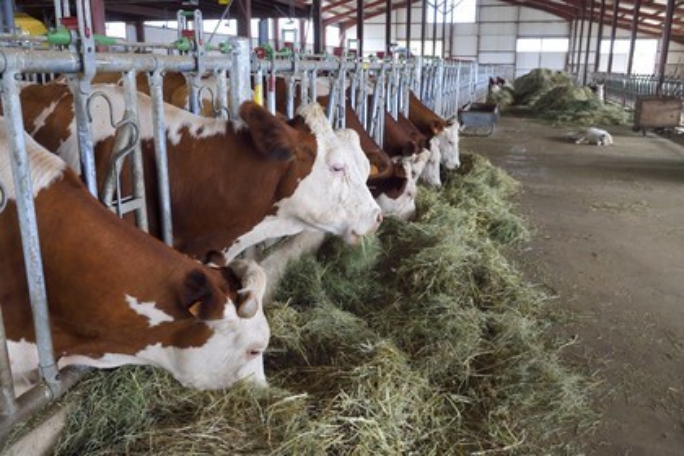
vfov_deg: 41.1
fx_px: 608
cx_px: 342
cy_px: 228
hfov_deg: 58.7
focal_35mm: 32
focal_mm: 32
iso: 1600
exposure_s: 1/25
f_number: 7.1
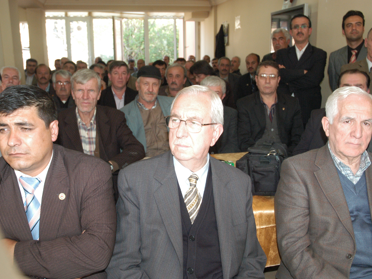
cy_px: 139
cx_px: 194
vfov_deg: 39.7
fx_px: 387
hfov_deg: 51.3
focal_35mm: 36
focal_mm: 22
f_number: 4.8
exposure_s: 1/160
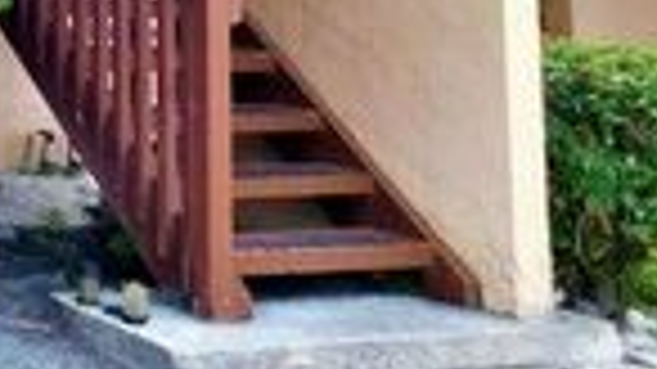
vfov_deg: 12.5
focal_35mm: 86
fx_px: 1498
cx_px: -302
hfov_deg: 21.2
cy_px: -353
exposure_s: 1/160
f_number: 3
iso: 125
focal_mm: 4
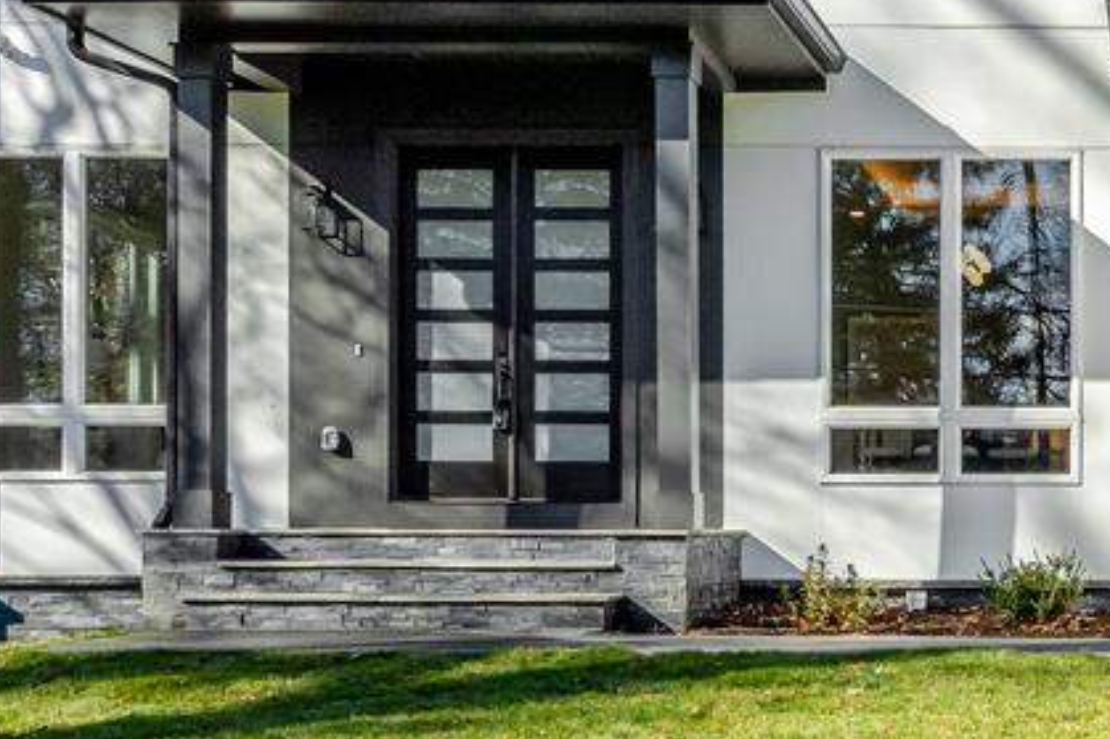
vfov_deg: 24.0
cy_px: 87
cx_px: 1192
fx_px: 1695
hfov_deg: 32.3
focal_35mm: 55
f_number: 8
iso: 1250
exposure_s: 1/1600
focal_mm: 16
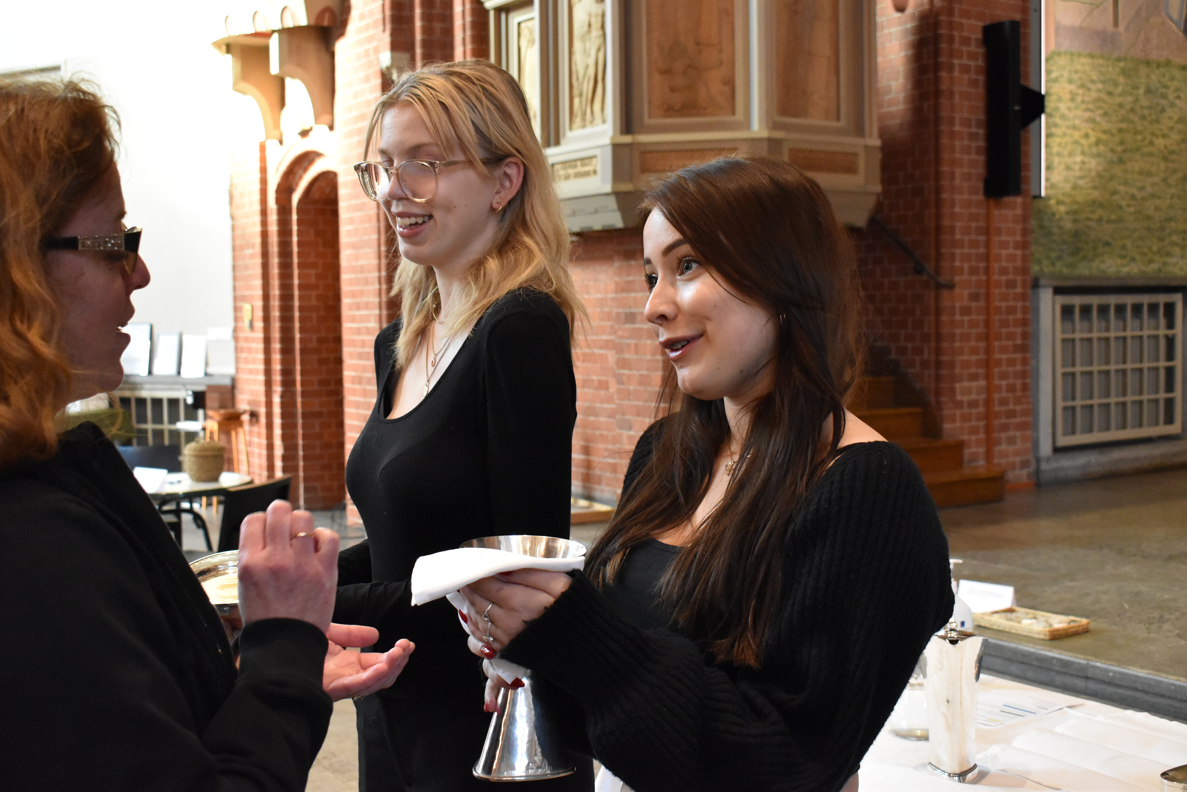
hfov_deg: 45.0
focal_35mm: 44
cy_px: 396
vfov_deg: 30.9
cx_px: 594
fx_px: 1435
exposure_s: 1/60
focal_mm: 29
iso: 4000
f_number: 5.6
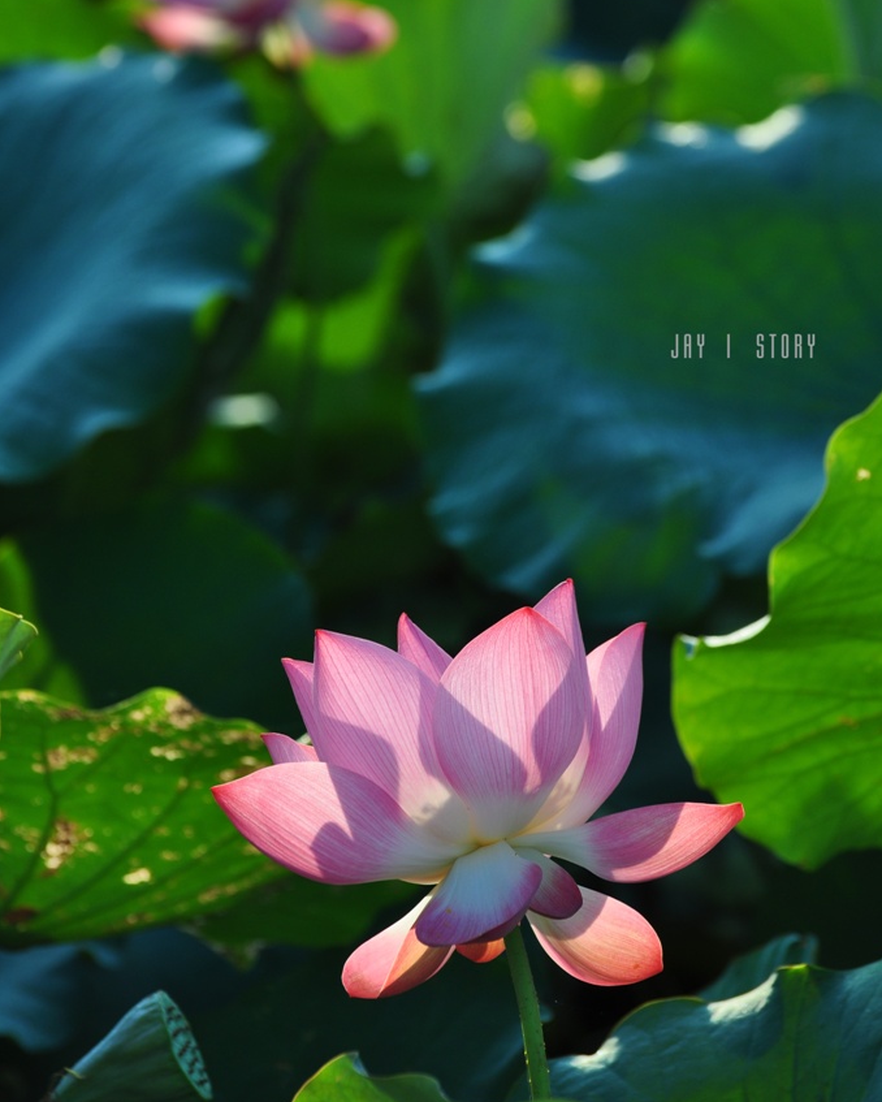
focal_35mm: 238
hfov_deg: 6.5
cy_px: 441
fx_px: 7763
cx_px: 441
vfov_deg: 8.1
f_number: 7.1
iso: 200
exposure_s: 1/320
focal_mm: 140
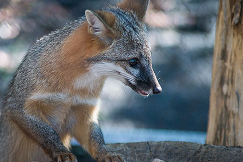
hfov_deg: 7.1
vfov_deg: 4.7
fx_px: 1958
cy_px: 84
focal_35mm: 290
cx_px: 101
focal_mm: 230
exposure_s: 1/1500
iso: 800
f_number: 5
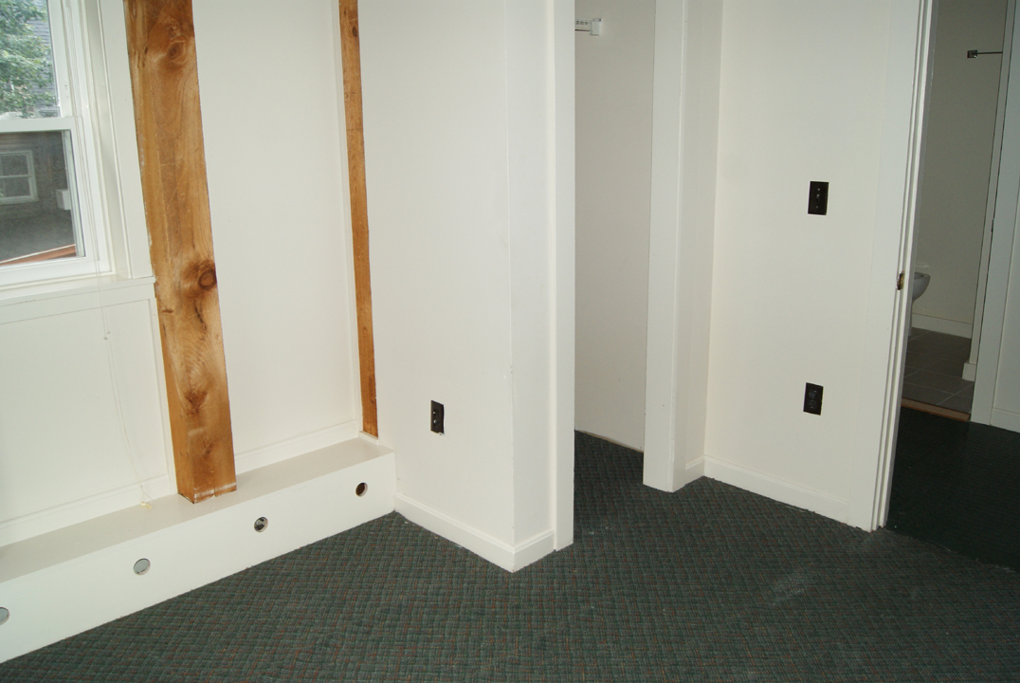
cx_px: 510
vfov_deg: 43.7
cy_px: 342
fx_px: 851
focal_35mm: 30
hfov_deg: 61.9
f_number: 5.6
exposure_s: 1/60
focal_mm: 20
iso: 400
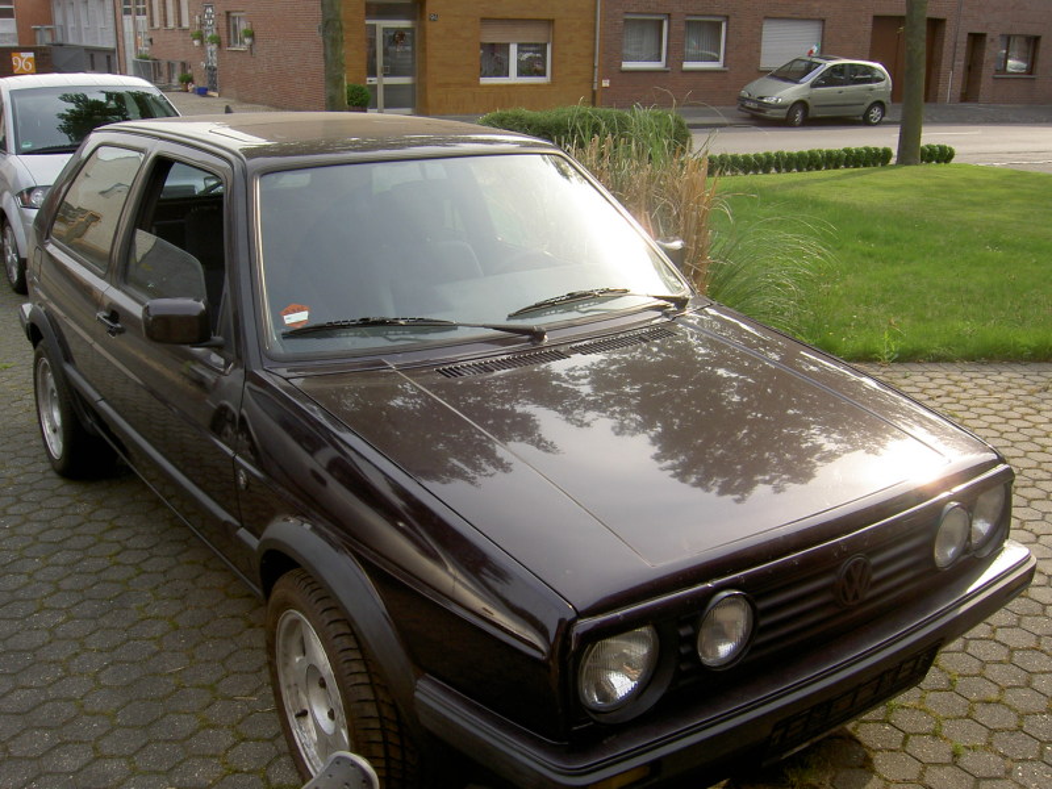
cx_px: 526
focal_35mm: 34
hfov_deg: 54.0
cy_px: 394
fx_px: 1033
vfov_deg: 41.8
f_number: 4.7
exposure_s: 1/125
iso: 50
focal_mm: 5.6
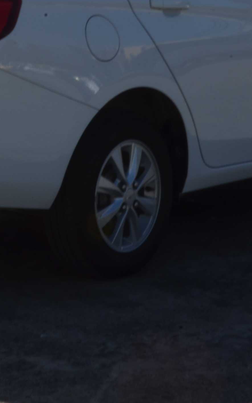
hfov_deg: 10.2
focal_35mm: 128
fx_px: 1407
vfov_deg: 16.2
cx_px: 29
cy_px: 70
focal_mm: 32
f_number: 32
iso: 100
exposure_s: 1/25
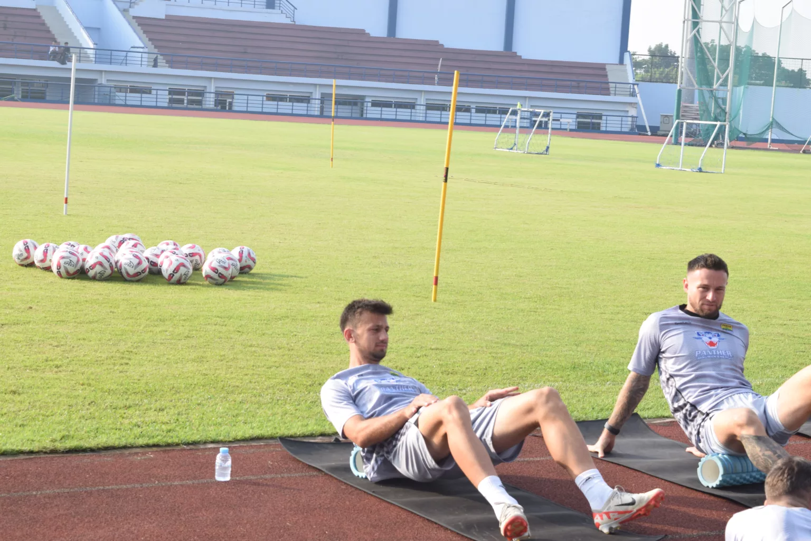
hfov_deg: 24.6
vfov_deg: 16.6
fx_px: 1859
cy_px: 270
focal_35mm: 82
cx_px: 406
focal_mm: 55
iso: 400
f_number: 9
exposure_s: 1/200
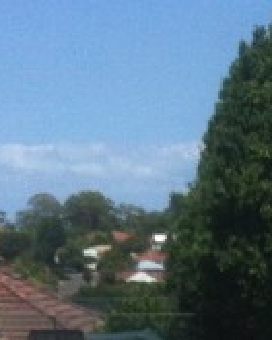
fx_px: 2133
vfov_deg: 8.7
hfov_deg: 7.2
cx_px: 352
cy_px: 656
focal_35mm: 212
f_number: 2.8
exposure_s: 1/2320
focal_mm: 3.85
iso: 80
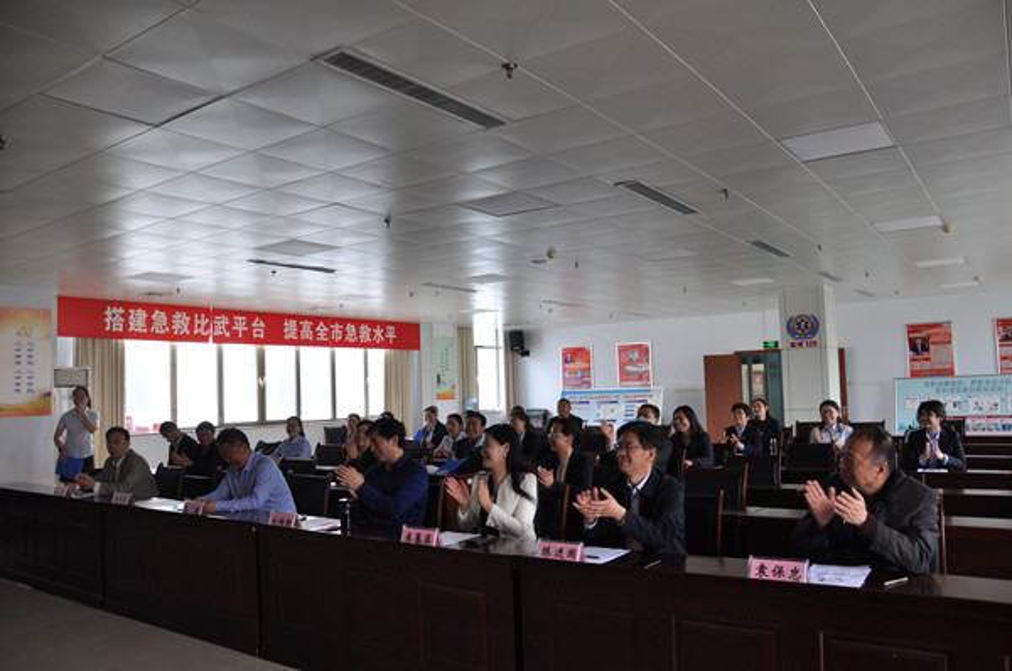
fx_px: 758
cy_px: 336
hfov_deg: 67.5
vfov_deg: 47.8
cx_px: 506
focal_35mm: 27
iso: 400
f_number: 5
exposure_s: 1/100
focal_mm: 18
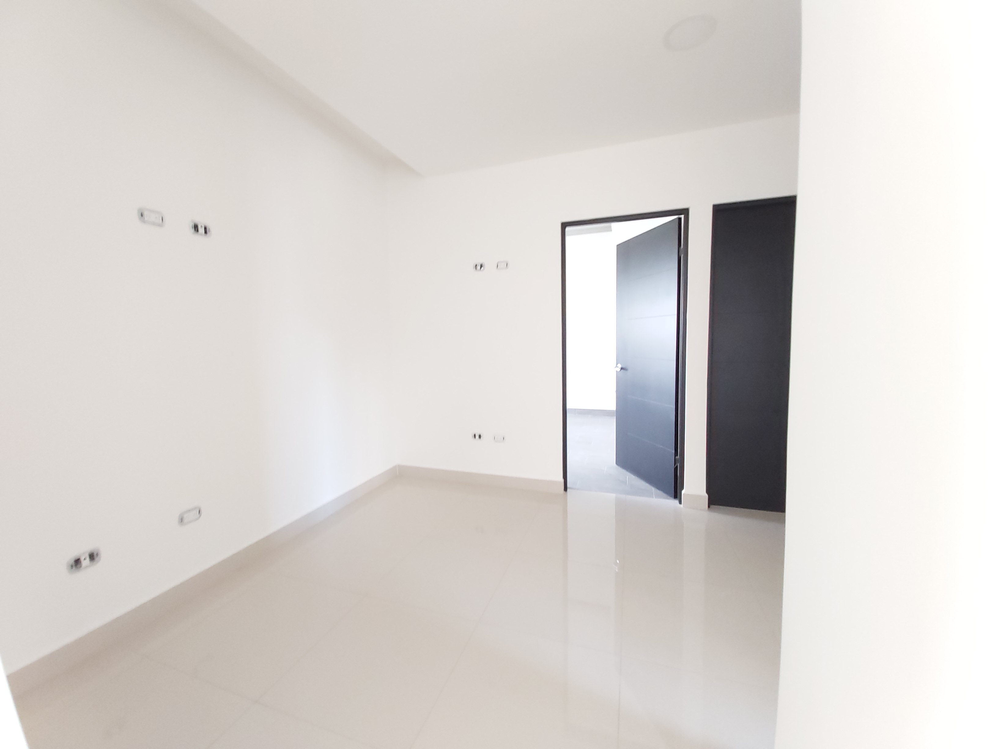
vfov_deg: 94.5
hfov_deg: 110.5
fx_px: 346
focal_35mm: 12
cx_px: 499
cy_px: 374
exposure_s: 1/30
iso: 200
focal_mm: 1.42
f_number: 2.2
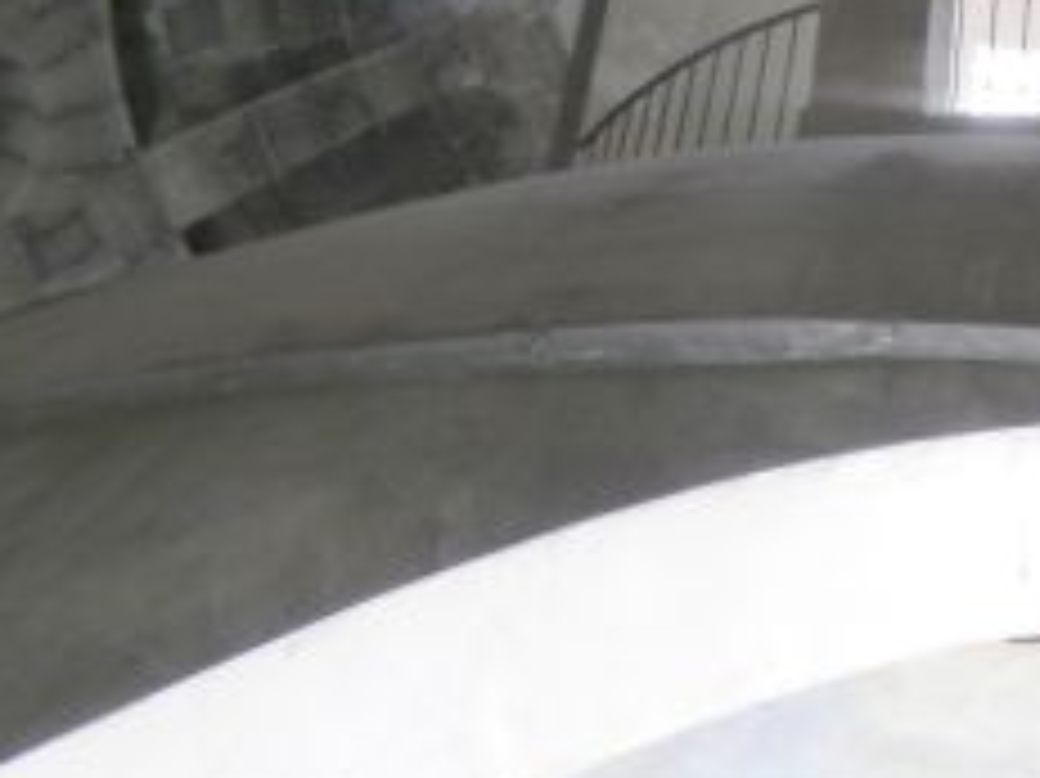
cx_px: 1017
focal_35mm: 78
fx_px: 2342
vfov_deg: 18.0
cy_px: -126
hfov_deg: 24.0
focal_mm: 5.5
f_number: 3.3
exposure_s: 1/10
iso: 200
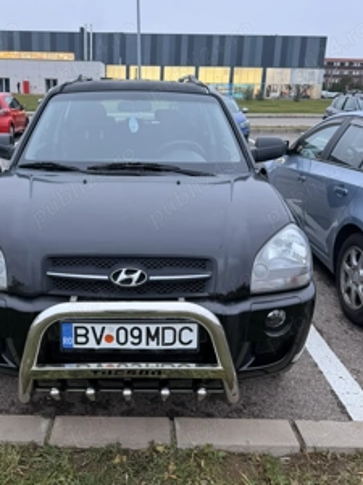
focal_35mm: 32
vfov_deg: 56.6
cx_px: 132
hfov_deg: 43.7
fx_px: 447
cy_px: 210
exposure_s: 1/60
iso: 250
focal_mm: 6.76
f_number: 1.78
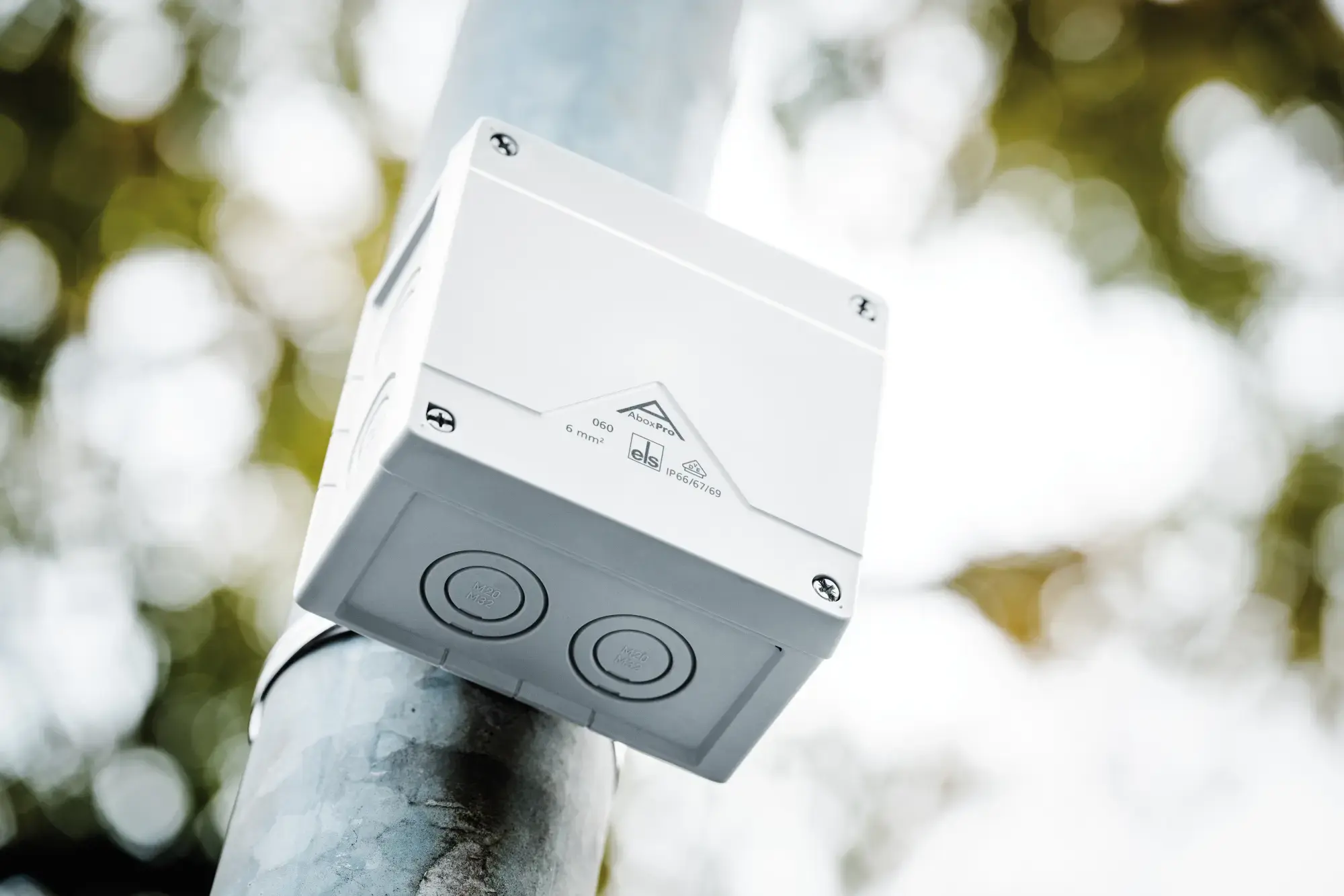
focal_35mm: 105
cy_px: 448
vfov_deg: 13.0
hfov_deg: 19.5
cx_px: 672
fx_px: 3919
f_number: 4.5
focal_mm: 105
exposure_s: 1/320
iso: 250
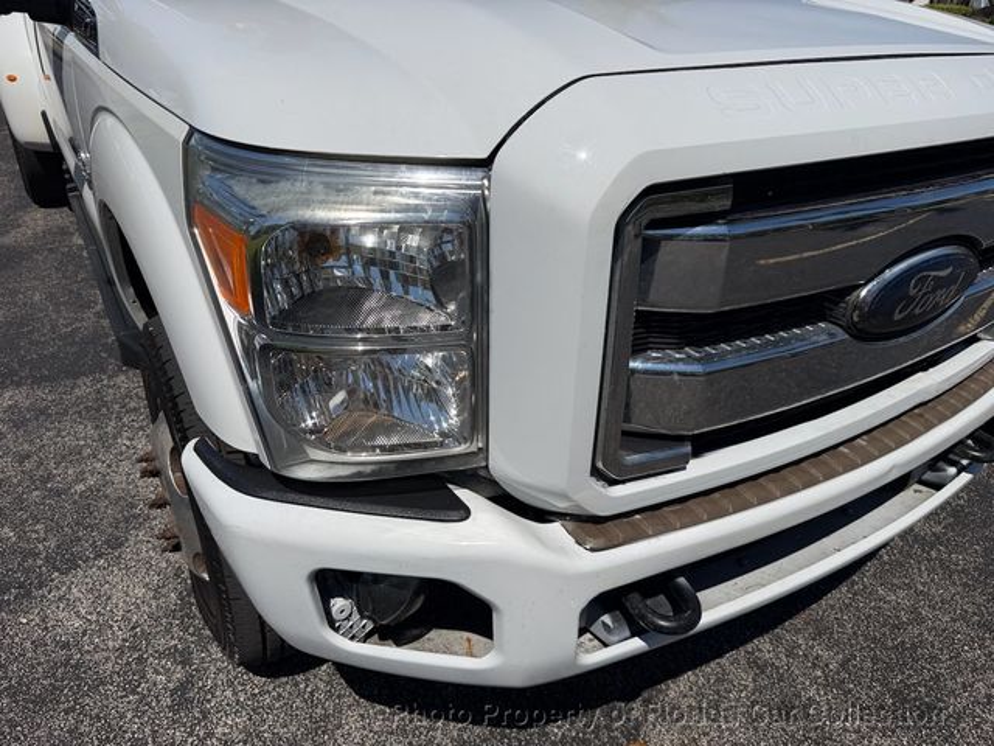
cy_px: 373
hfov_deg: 71.6
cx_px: 497
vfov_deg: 56.8
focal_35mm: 24
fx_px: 689
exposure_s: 1/14286
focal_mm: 6.76
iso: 80
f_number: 1.78
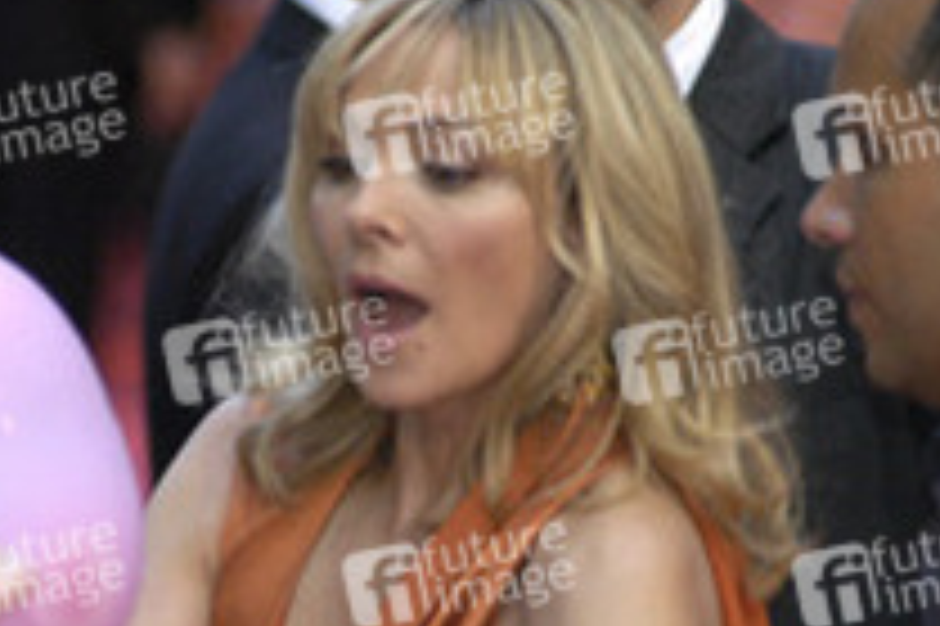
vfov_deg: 1.6
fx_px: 22803
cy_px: 464
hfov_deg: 2.4
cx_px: 340
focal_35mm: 874
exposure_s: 1/125
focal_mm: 270
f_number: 5.6
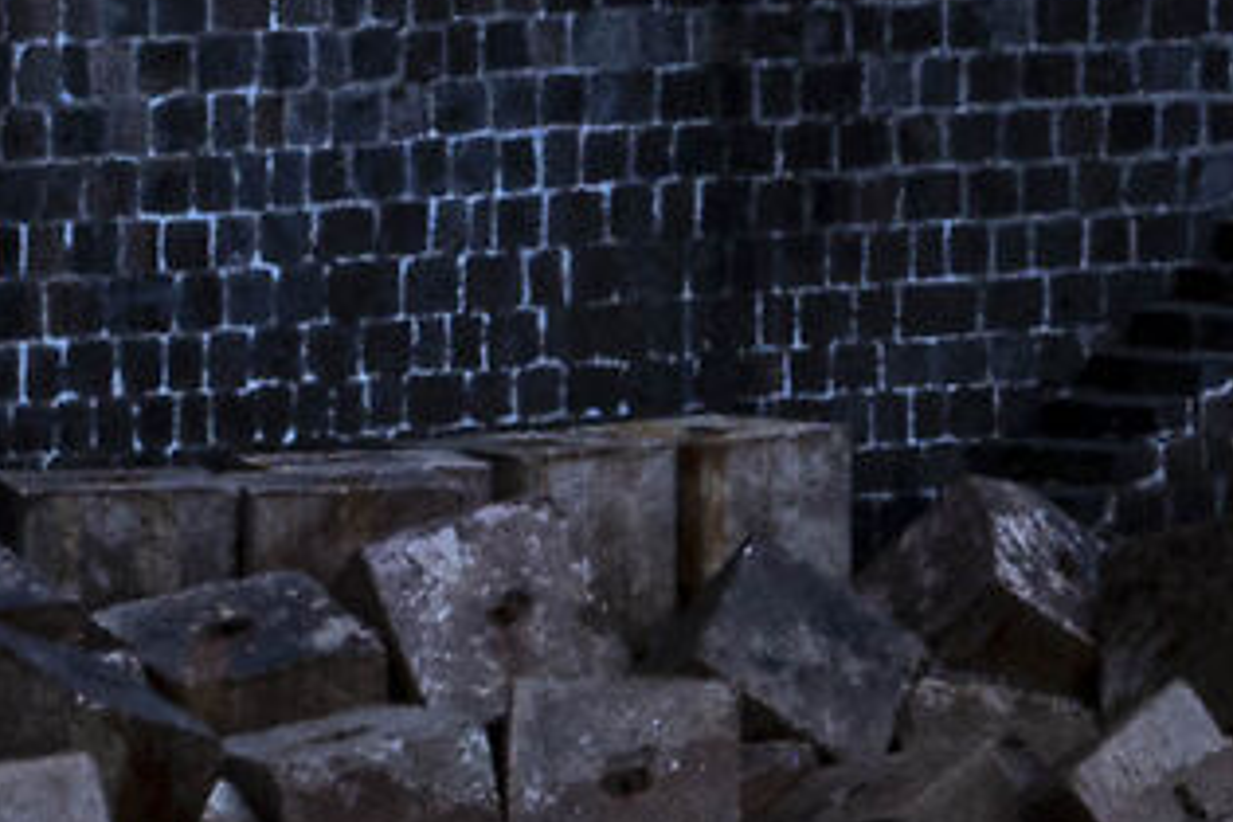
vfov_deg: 3.4
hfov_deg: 5.1
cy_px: -1268
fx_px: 13562
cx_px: 2427
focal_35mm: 396
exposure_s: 6
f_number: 18
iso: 100
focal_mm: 25
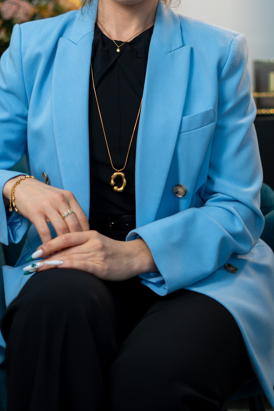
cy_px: 108
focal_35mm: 80
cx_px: 110
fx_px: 913
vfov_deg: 25.1
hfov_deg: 17.0
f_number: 2
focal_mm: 50
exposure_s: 1/250
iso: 100
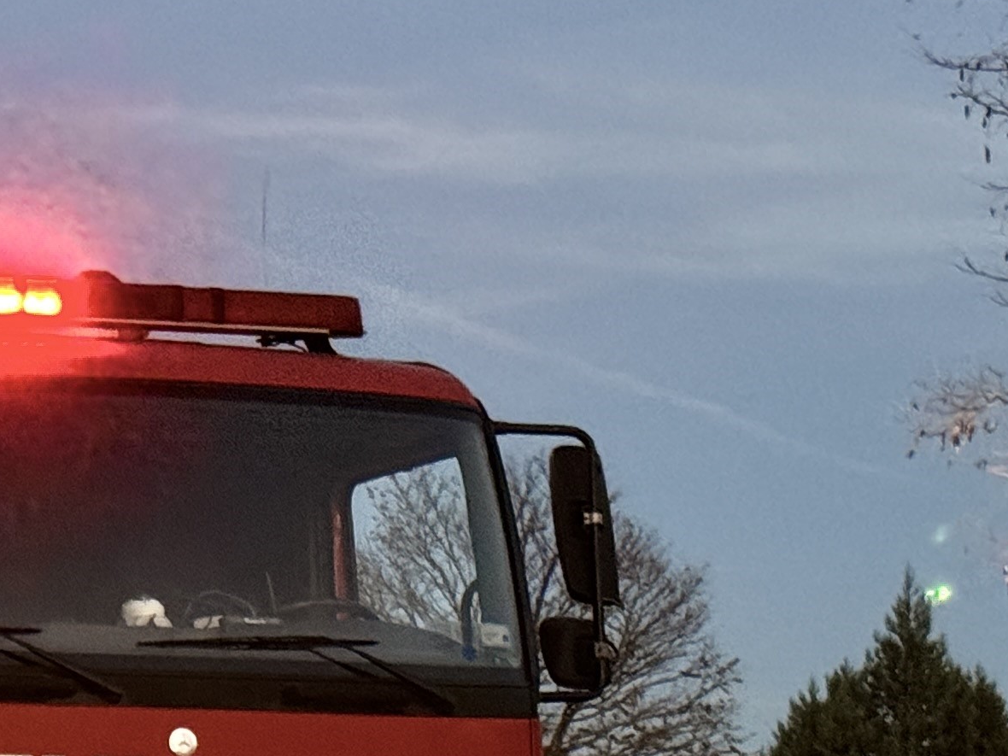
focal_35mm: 164
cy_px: 860
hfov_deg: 11.4
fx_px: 4776
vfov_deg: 9.0
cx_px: -675
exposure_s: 1/36
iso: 500
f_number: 1.78
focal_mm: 6.76
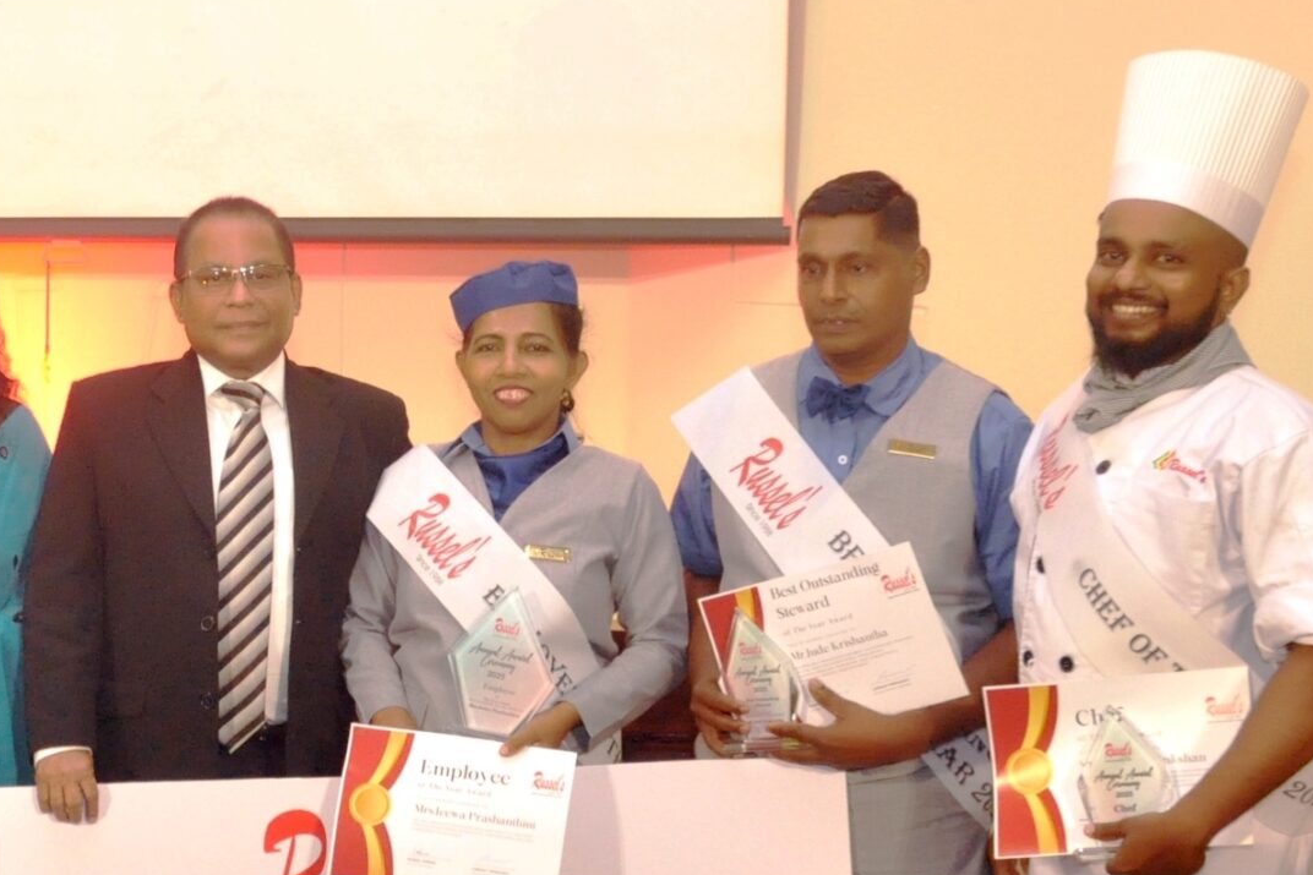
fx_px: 2743
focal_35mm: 75
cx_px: -171
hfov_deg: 24.8
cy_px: 600
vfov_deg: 18.1
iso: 1600
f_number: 5
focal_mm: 21
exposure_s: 1/125
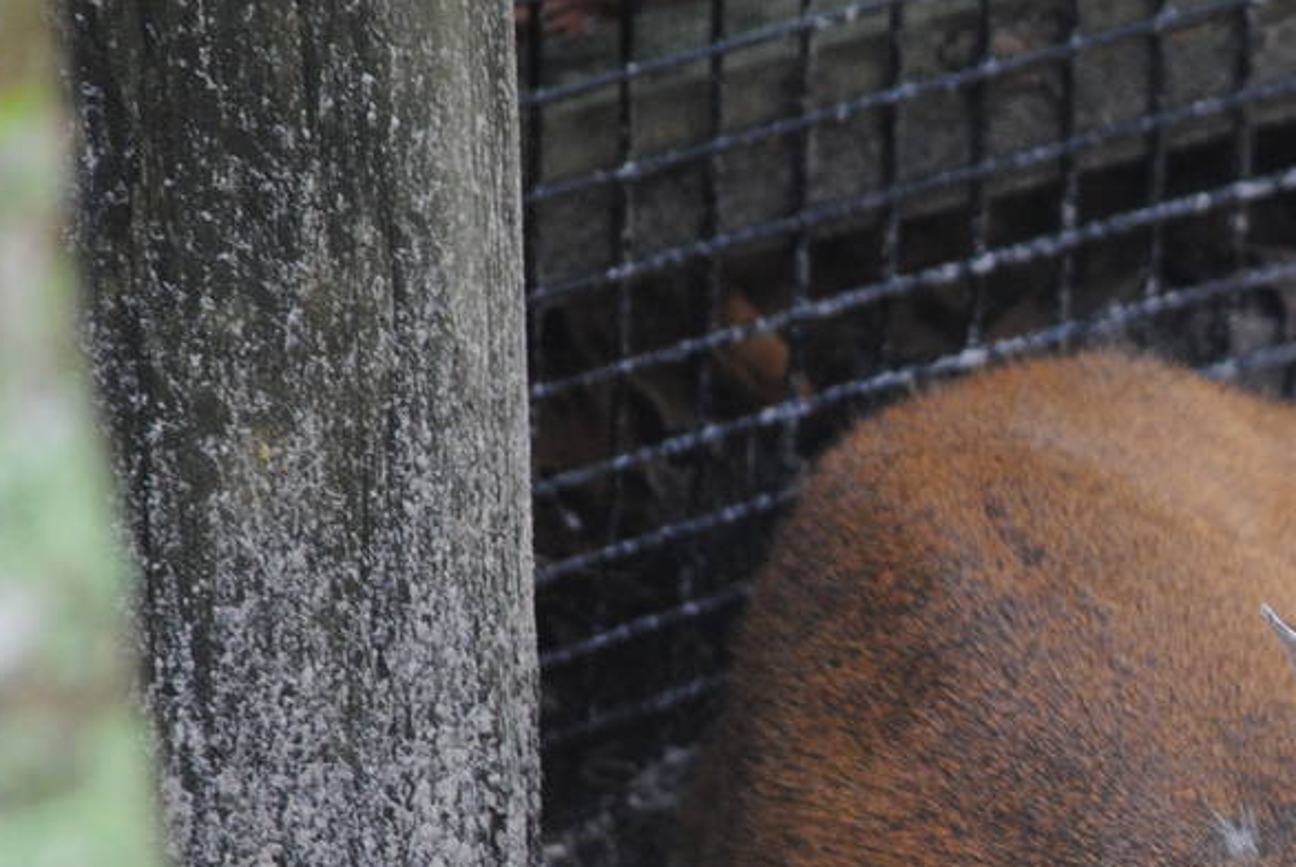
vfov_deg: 2.0
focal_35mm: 696
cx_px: 1597
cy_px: 932
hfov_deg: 3.0
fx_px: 25080
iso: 400
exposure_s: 1/160
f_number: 5
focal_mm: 170
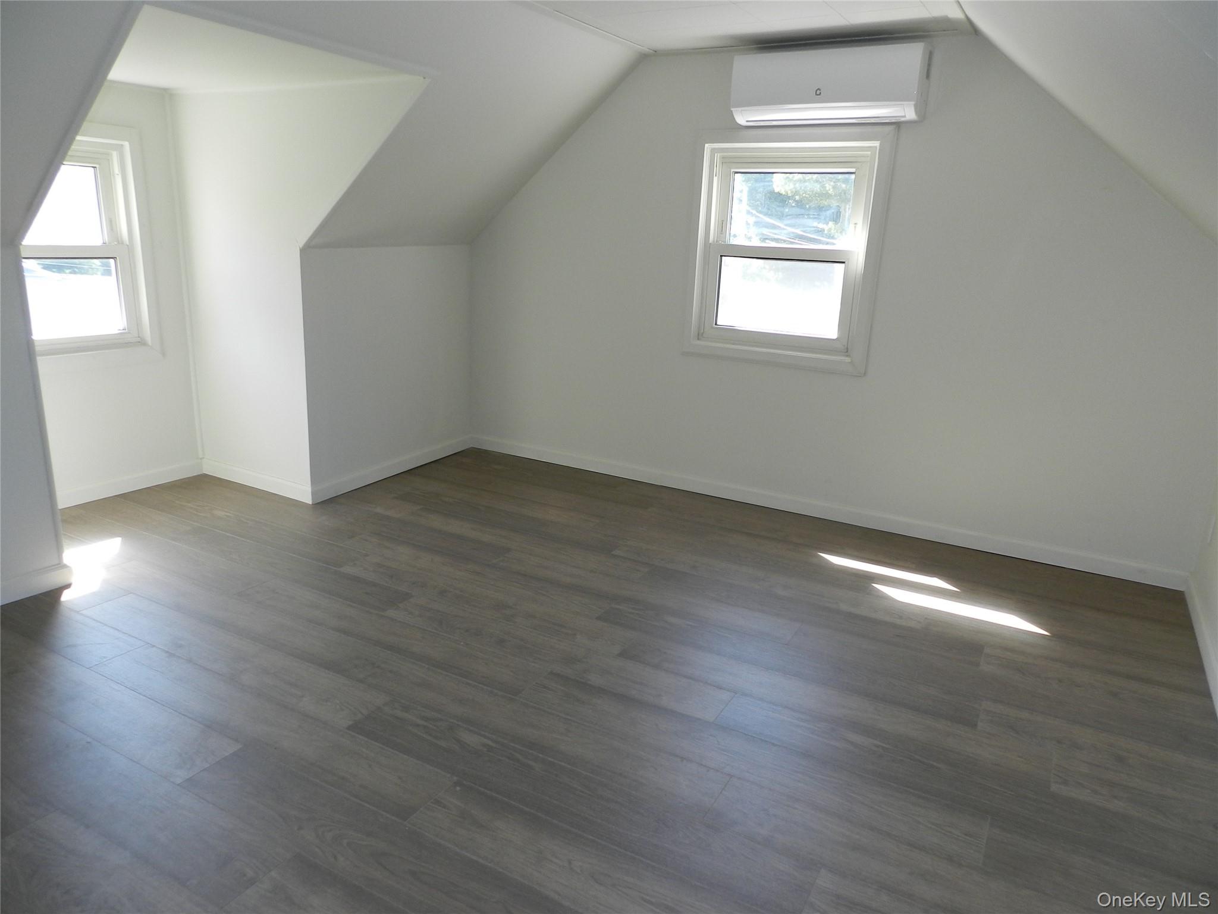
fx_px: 809
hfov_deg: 73.9
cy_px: 457
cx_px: 609
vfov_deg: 58.9
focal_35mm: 23
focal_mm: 4
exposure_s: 1/80
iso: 160
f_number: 3.4
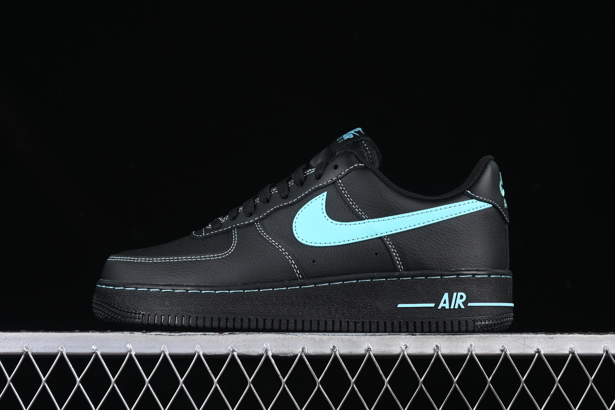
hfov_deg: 27.0
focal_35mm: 75
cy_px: 205
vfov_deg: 18.2
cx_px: 308
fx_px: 1281
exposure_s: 1/50
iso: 160
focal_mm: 50
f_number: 6.3
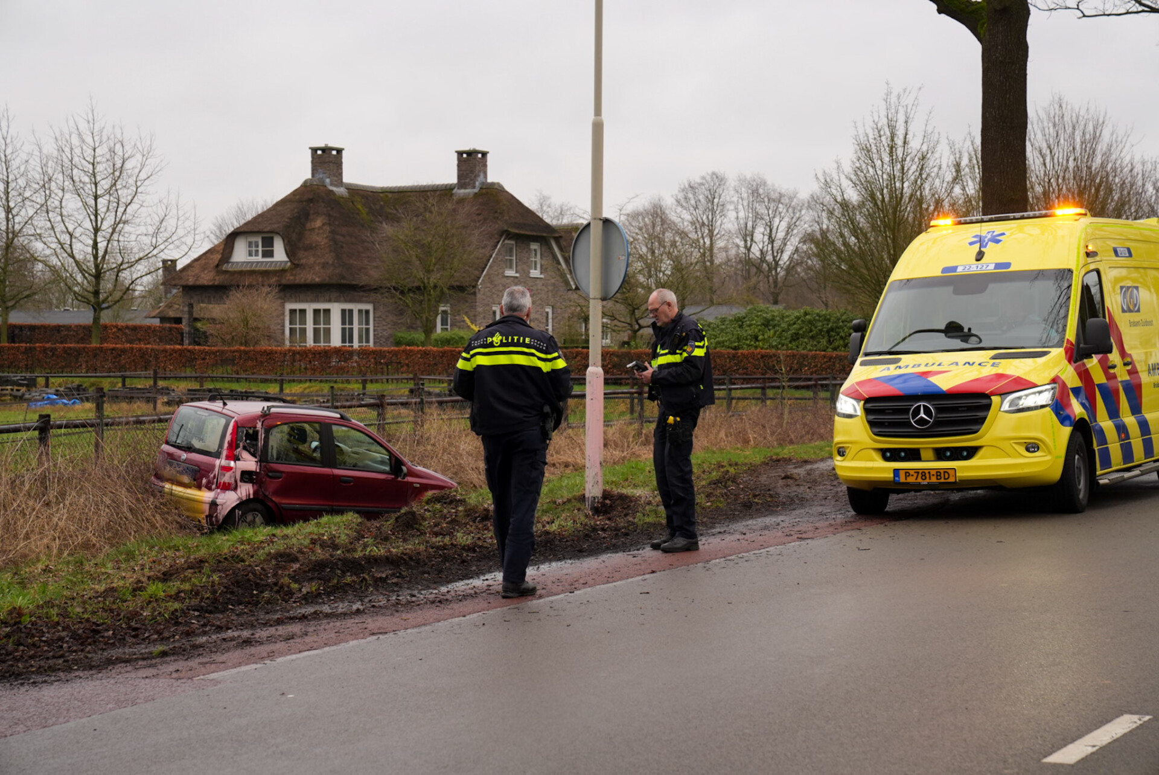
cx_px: 580
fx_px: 2126
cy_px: 388
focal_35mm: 66
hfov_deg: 30.5
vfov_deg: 20.6
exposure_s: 1/250
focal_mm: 66
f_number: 6.3
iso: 640
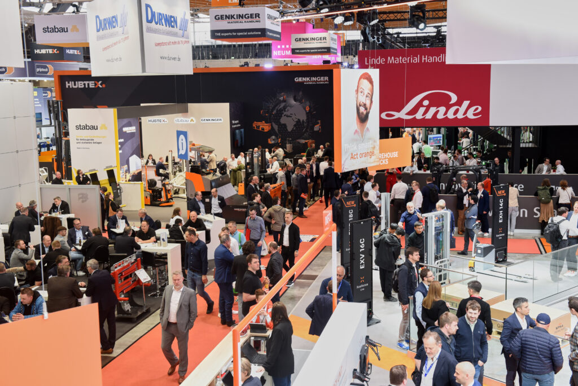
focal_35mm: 44
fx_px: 707
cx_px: 289
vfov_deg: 30.6
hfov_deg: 44.5
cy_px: 193
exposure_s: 1/80
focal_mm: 44
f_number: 5.6
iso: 1000
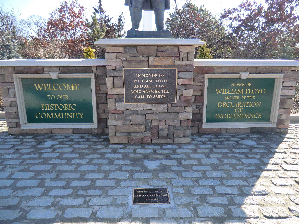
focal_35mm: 24
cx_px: 150
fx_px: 207
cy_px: 112
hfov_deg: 71.6
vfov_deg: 56.8
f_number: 3.2
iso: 64
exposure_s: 1/200
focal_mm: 4.3
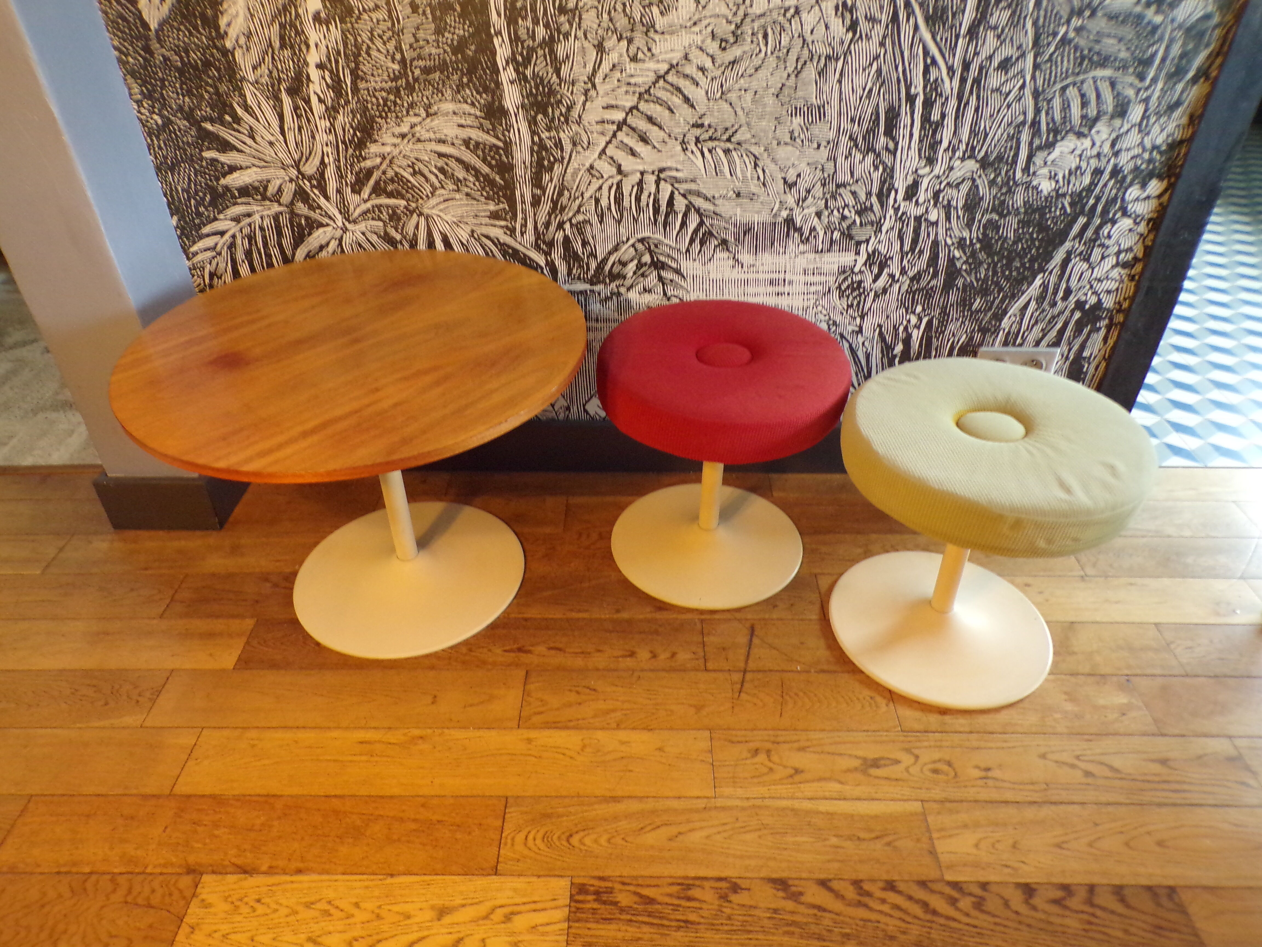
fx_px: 875
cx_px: 631
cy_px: 474
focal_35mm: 24
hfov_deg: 71.6
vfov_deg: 56.8
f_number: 3
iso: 335
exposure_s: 1/17
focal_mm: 4.3
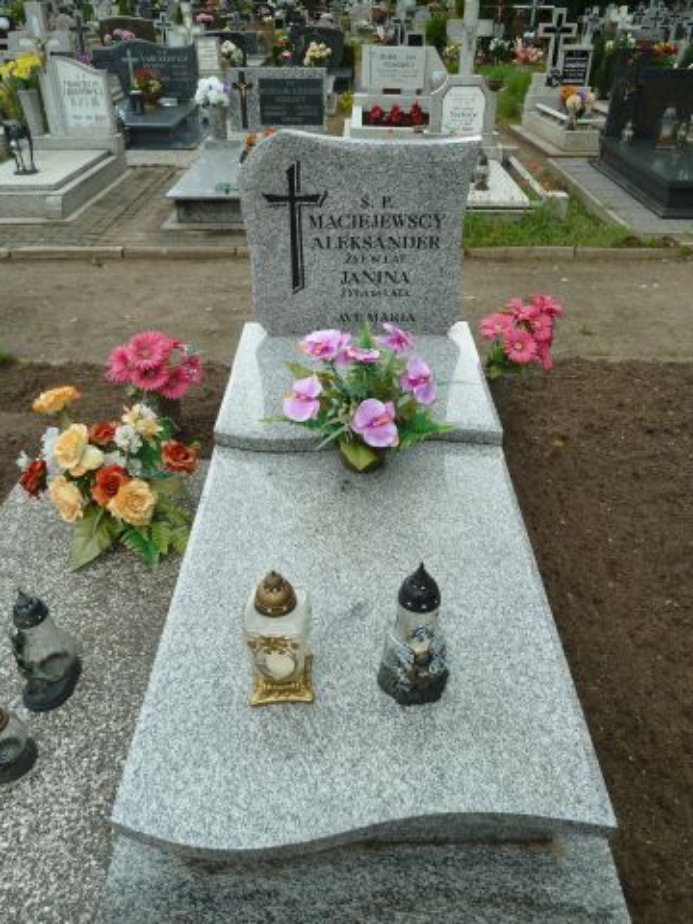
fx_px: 667
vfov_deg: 69.4
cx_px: 346
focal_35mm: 25
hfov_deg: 54.9
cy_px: 462
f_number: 4
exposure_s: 1/100
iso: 80
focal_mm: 4.1
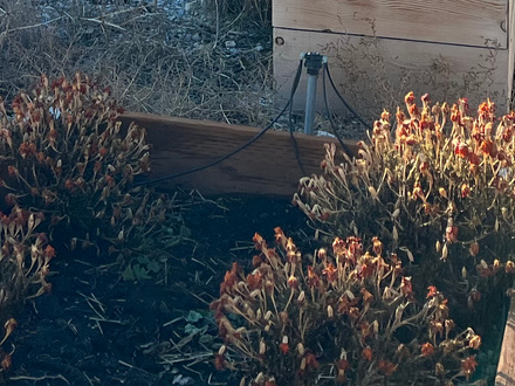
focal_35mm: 106
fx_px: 1577
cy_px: -289
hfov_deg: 18.2
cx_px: 35
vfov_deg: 12.8
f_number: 1.5
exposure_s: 1/2695
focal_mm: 5.7
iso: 50
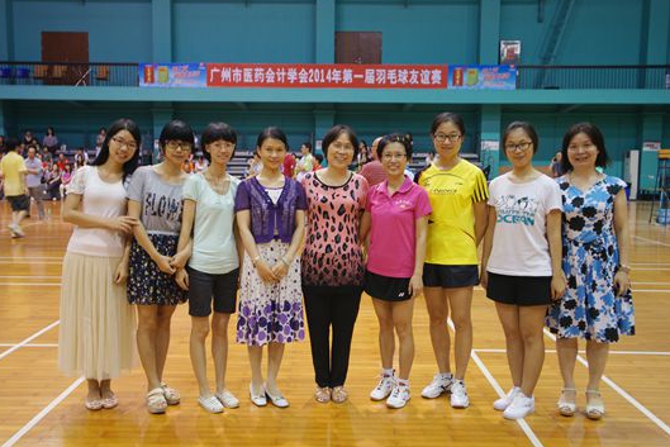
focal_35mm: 36
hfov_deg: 53.1
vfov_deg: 36.9
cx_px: 332
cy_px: 222
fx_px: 670
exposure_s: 1/30
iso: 400
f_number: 4
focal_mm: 35
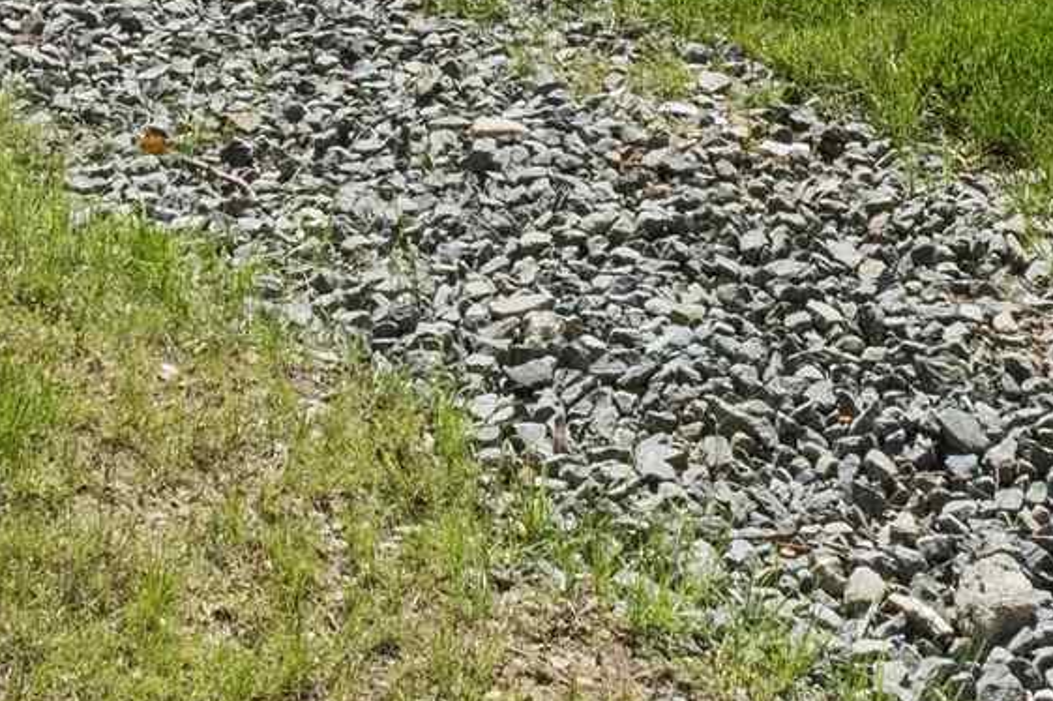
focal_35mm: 82
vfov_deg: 13.2
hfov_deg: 24.8
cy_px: -897
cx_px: 493
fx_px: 2397
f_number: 11
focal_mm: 10
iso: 400
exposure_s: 1/400
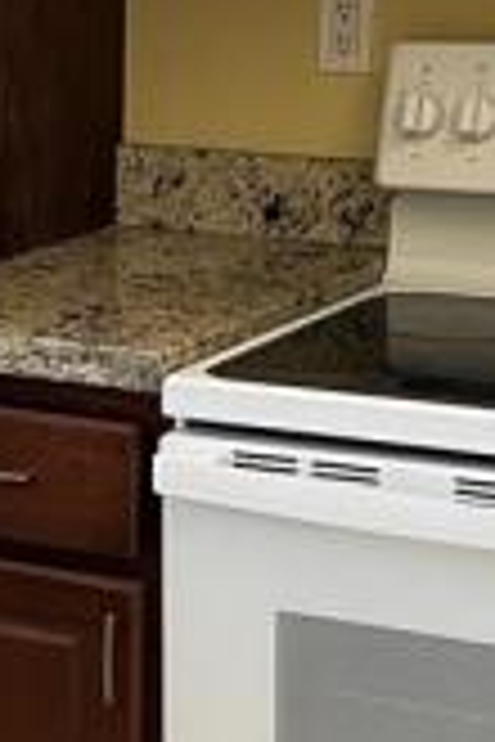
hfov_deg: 11.6
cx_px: 112
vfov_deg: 17.3
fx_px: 2434
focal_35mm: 118
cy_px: 373
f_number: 1.6
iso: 250
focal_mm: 5.1
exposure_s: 1/60
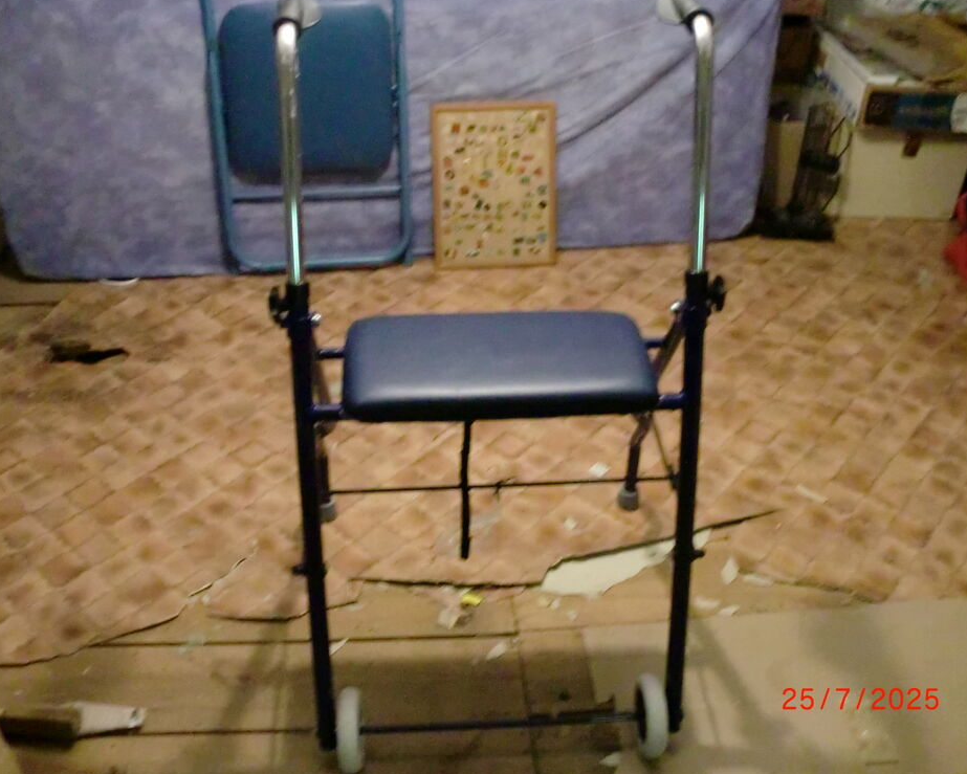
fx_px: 1059
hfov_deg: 49.1
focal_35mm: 37
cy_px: 385
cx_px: 484
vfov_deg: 40.2
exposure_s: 1/60
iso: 1250
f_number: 3.1
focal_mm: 6.3
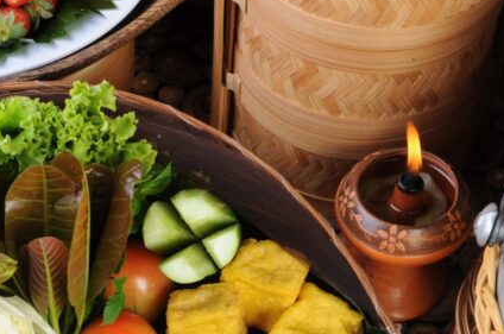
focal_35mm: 116
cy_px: 396
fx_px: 1621
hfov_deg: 17.7
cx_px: 204
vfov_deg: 11.5
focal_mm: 32
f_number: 13
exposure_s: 1/160
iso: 200
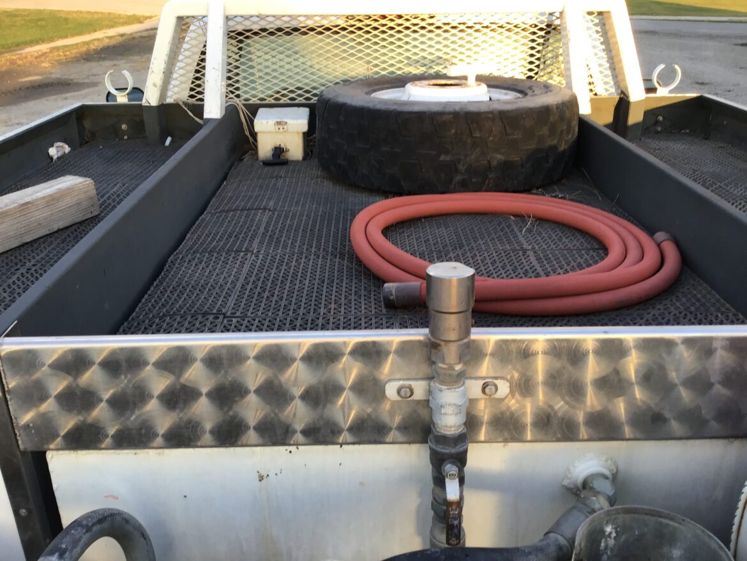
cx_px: 374
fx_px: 669
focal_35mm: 31
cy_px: 280
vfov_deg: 45.5
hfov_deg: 58.3
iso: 32
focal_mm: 3.3
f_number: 2.4
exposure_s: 1/60
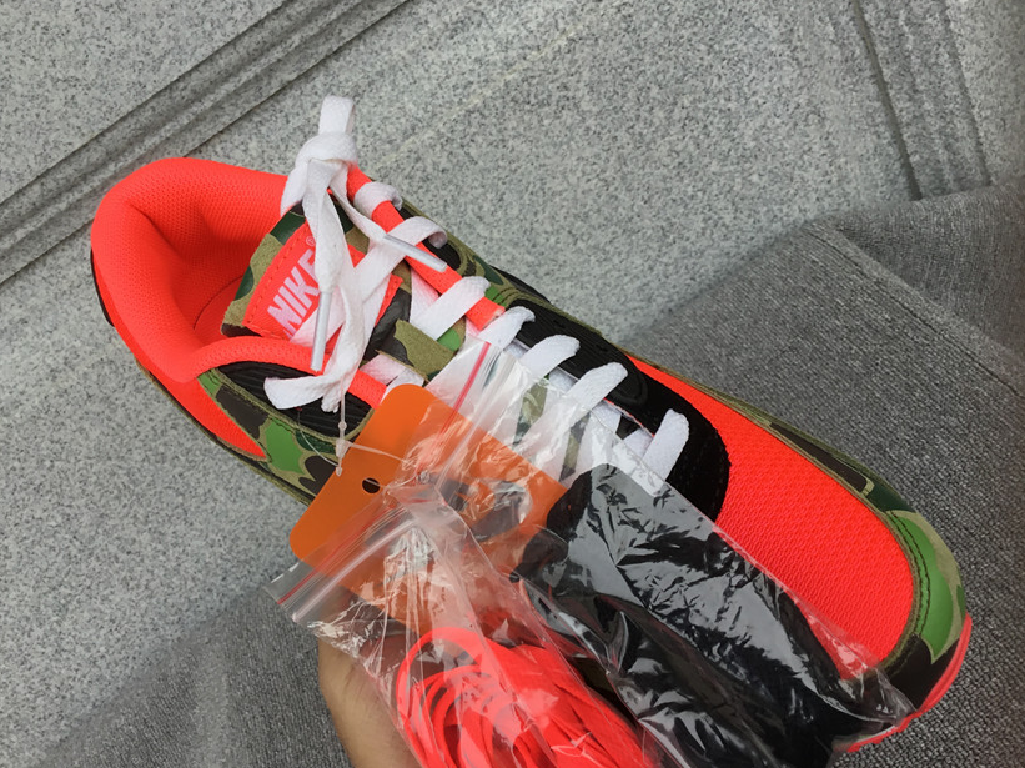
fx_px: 1006
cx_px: 484
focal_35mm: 34
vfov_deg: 41.8
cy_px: 367
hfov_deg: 53.9
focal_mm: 3.3
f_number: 2.4
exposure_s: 1/235
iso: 25
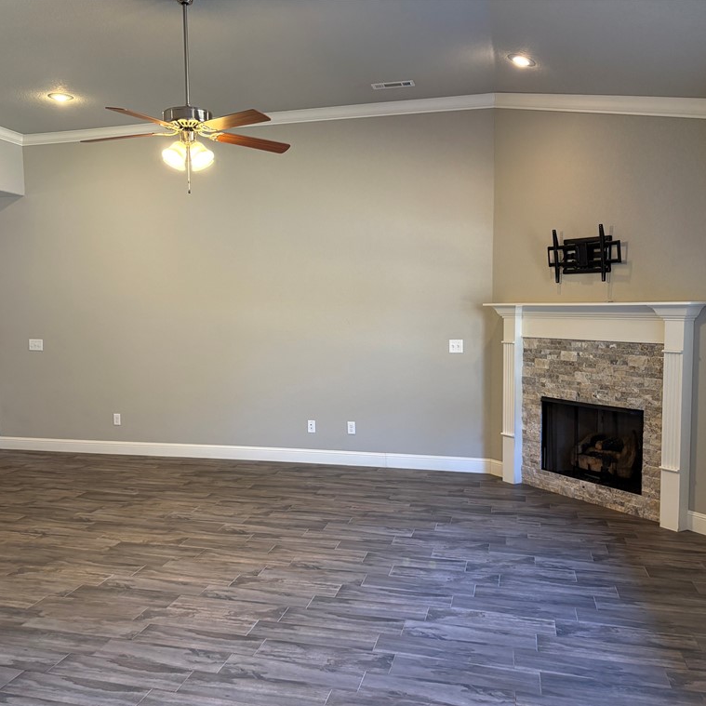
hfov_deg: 52.3
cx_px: 297
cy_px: 354
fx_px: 715
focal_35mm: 31
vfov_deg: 52.5
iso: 200
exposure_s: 1/60
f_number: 1.6
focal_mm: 5.96
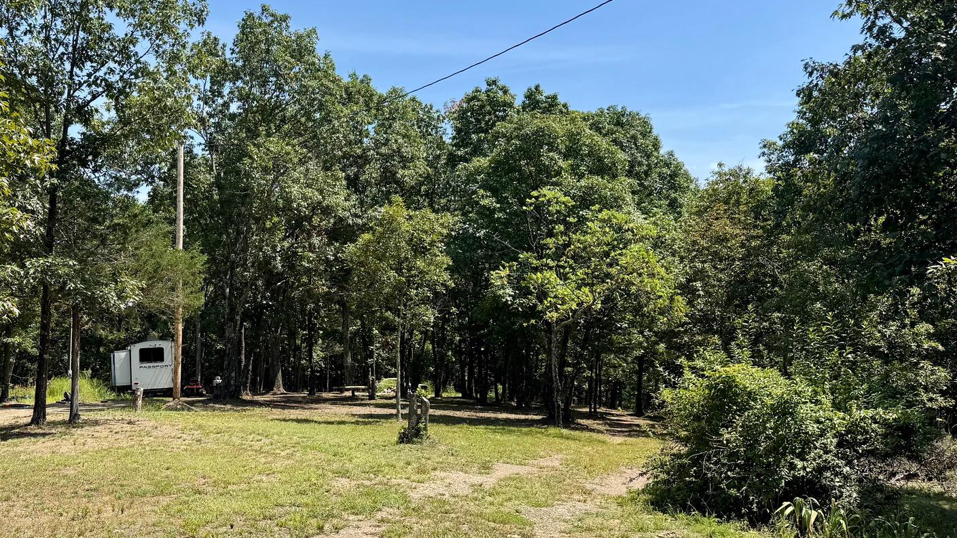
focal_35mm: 38
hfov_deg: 51.1
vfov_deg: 31.2
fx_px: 964
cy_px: 252
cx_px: 272
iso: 80
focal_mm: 6.76
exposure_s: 1/3413
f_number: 1.78
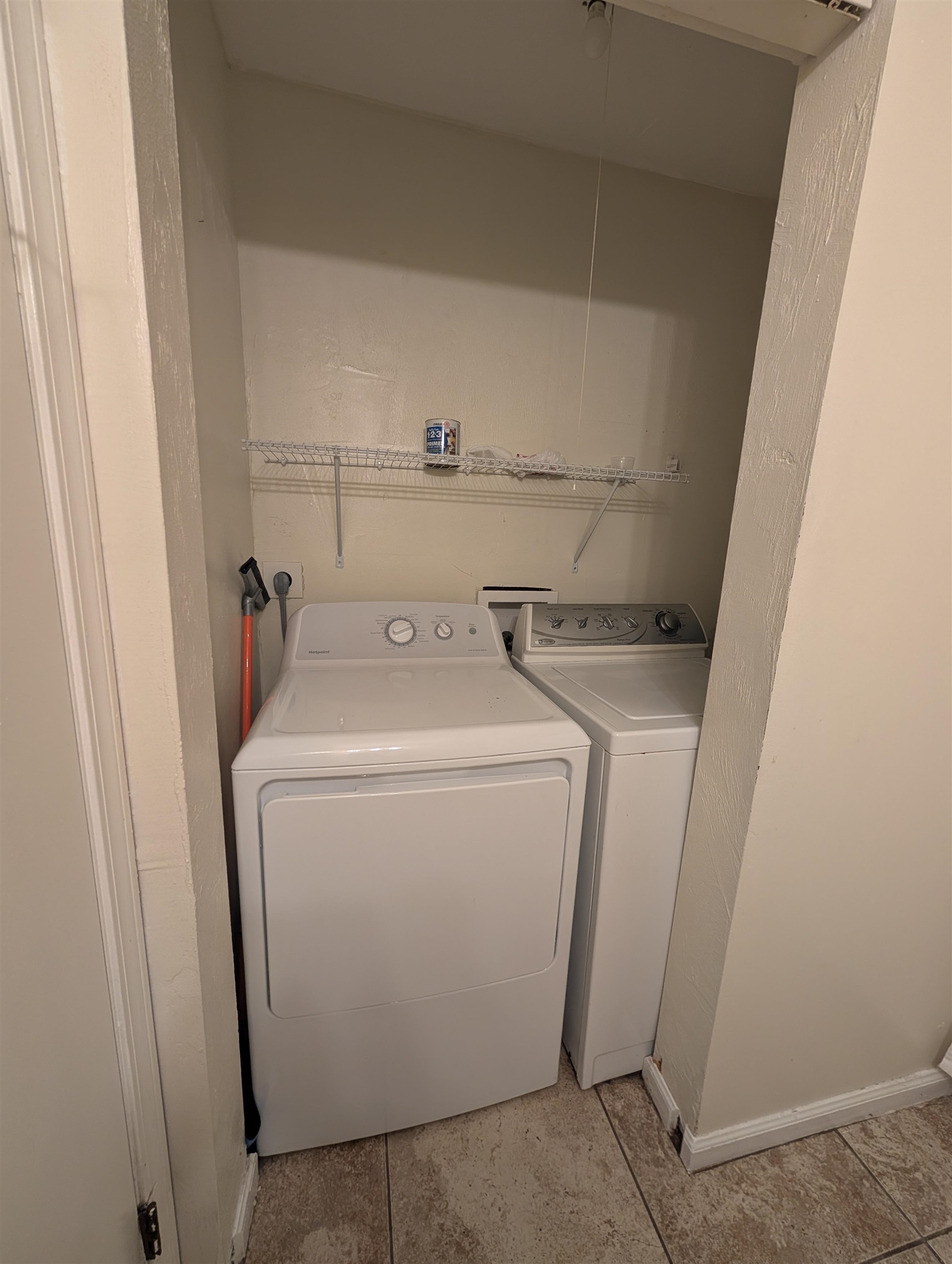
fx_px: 439
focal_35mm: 12
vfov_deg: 110.5
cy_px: 632
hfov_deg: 94.6
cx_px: 476
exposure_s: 1/24
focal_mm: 2.02
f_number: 1.7
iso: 77
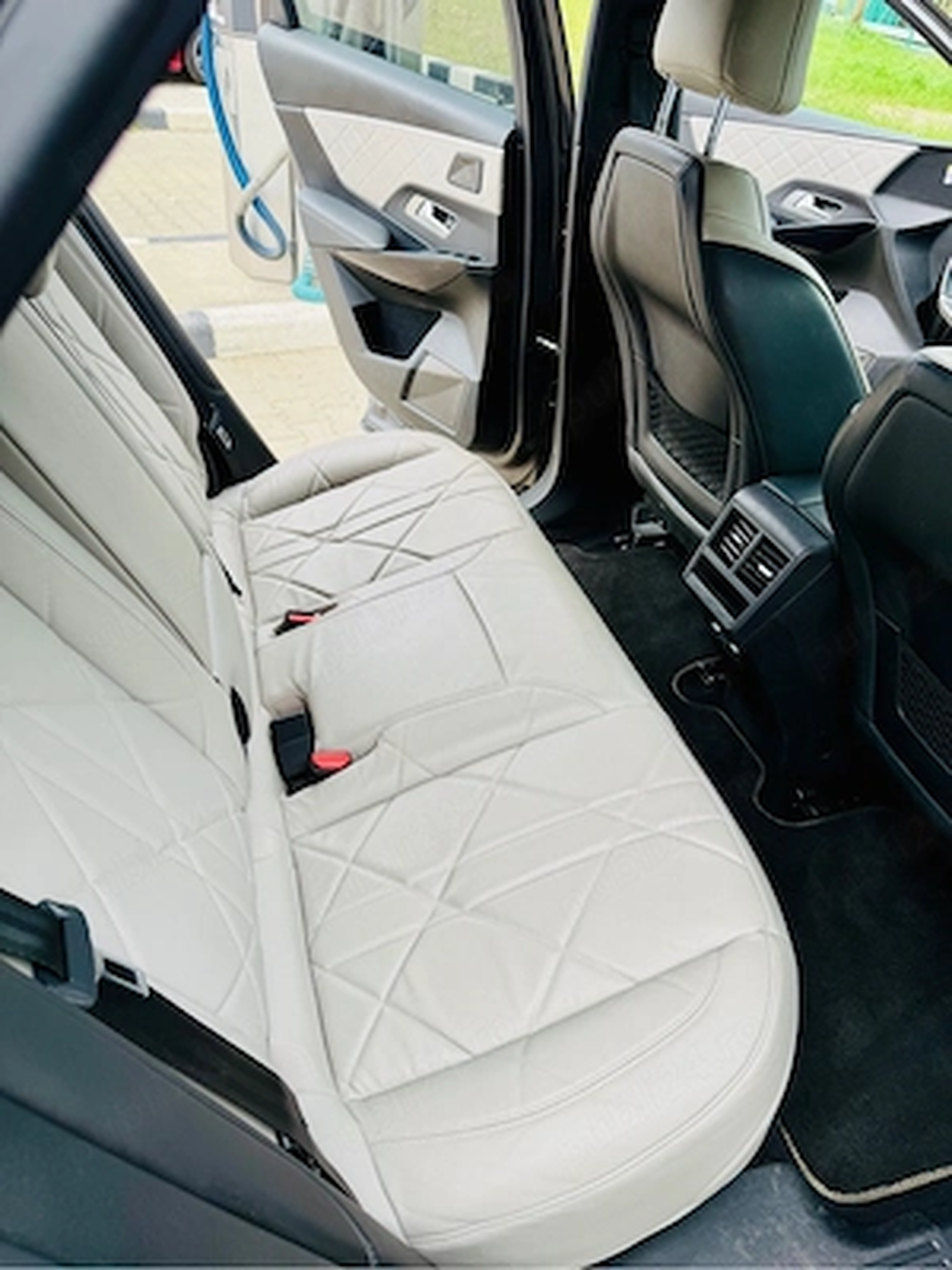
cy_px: 635
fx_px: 880
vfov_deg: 71.6
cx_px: 476
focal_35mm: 24
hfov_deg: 56.8
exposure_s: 1/722
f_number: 1.78
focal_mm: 6.76
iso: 80
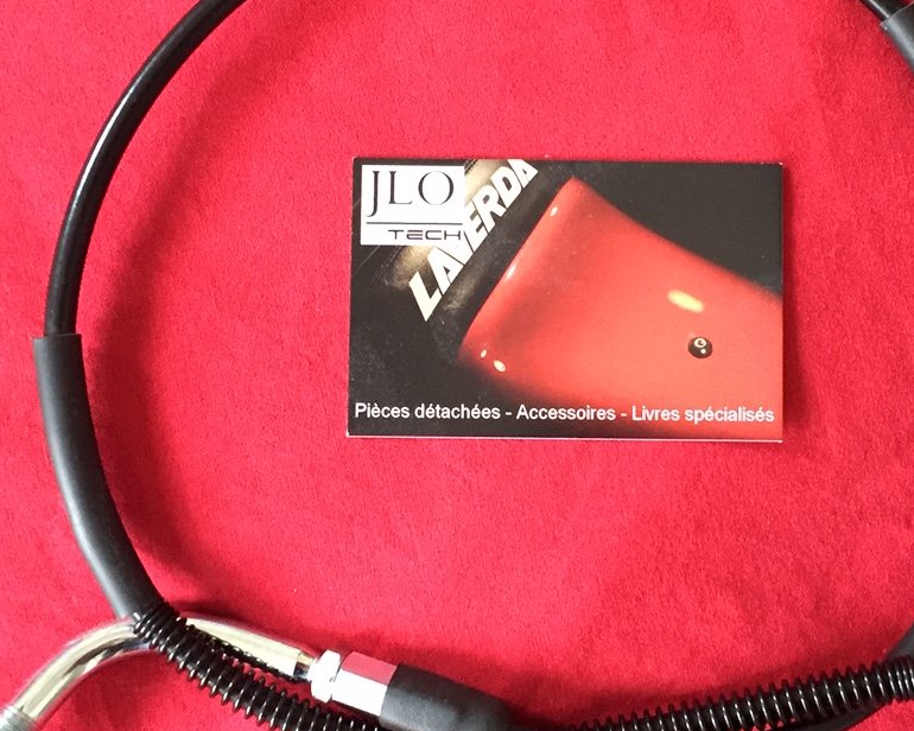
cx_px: 599
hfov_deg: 31.2
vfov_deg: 25.4
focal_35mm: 60
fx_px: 1623
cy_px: 366
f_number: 2.2
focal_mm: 4.15
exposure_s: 1/20
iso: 250
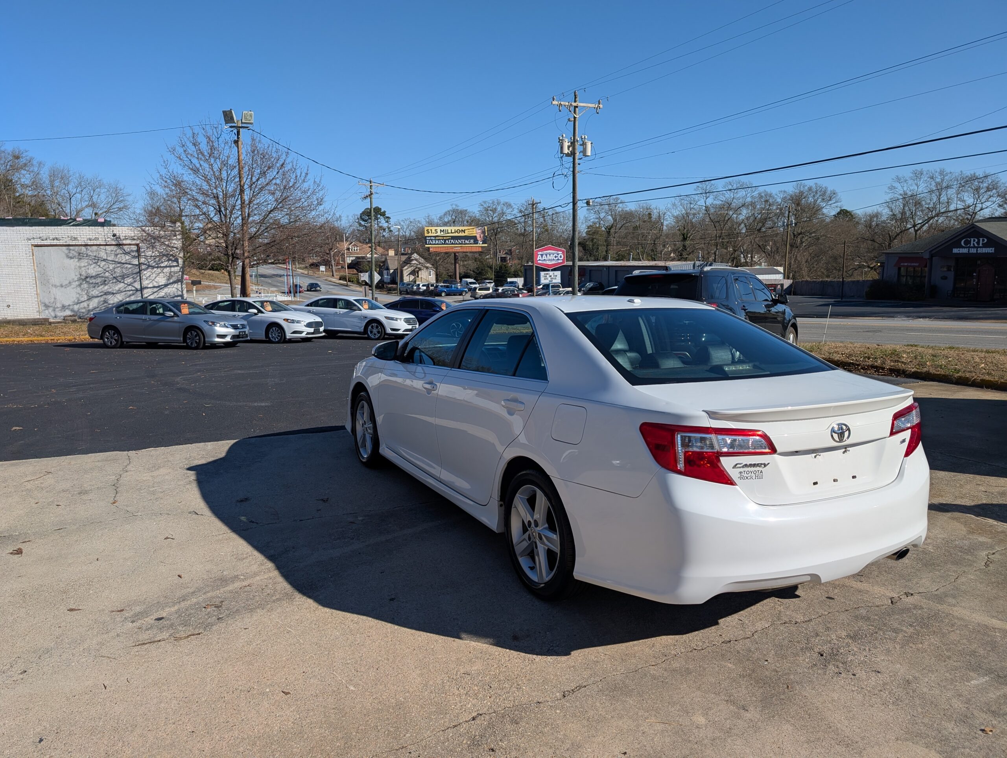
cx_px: 504
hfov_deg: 71.5
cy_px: 379
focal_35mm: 24
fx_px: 699
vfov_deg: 56.9
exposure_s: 1/2146
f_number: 1.68
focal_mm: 6.9
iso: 21
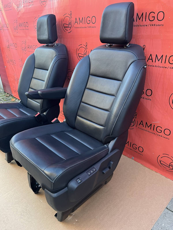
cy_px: 115
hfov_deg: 53.1
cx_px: 86
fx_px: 173
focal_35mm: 26
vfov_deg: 67.3
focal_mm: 5.1
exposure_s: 1/100
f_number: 1.6
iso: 125
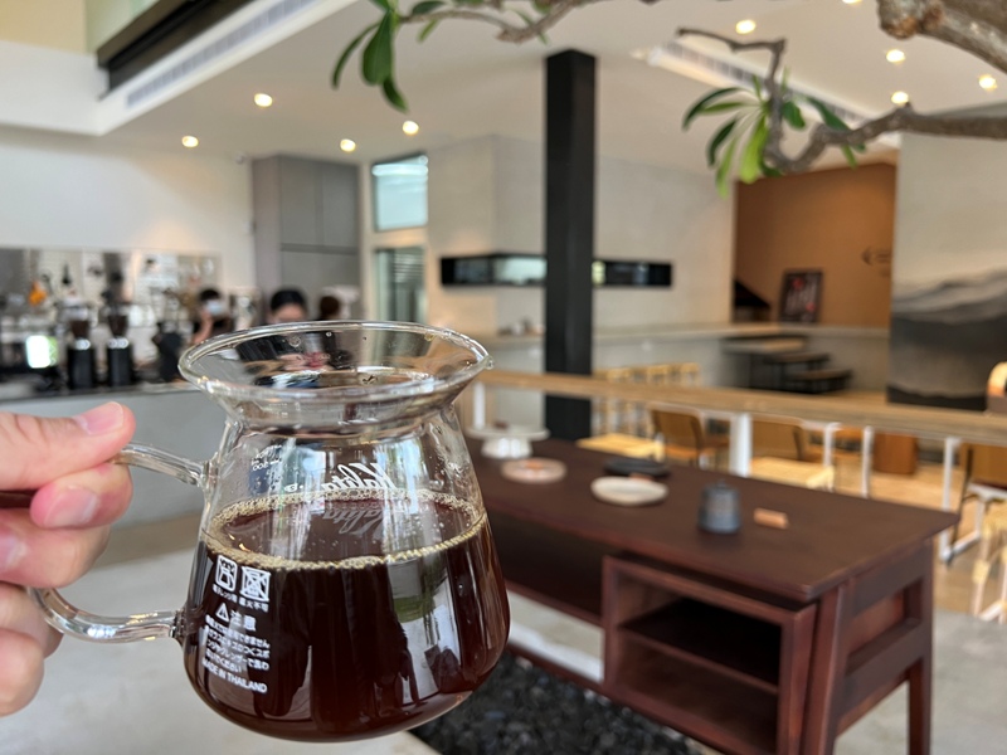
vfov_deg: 53.1
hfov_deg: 67.3
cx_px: 504
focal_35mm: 26
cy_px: 378
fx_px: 756
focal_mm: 5.7
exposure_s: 1/60
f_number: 1.5
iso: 125
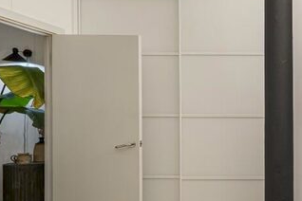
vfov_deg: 39.4
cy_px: 137
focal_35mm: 33
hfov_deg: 46.7
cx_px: 309
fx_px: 277
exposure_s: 1/30
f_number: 5
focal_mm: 10.1
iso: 640
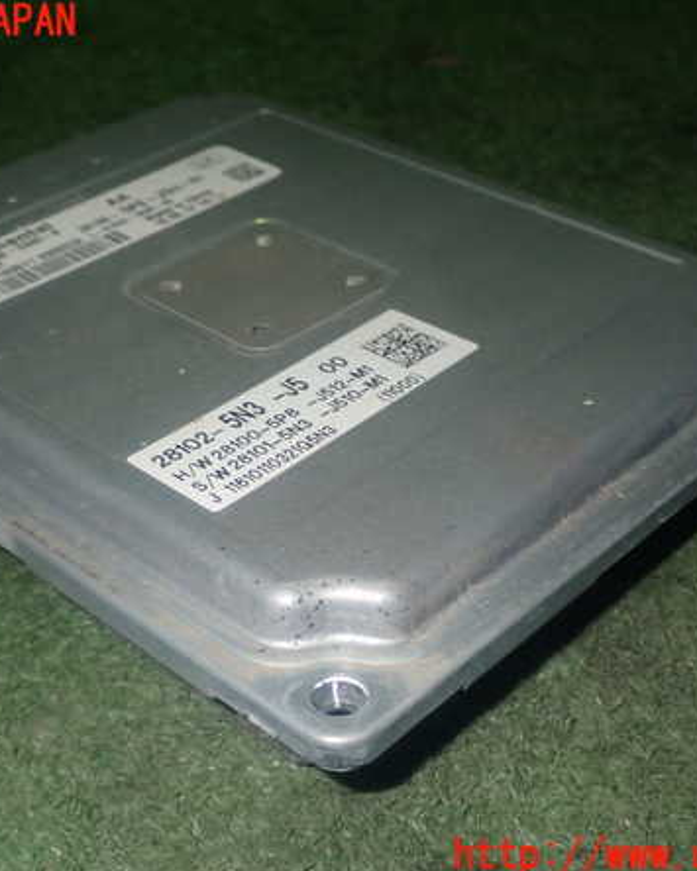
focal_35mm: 58
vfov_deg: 32.5
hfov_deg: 26.2
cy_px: 439
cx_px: 308
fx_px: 1496
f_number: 9
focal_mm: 7.84
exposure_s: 1/40
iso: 500
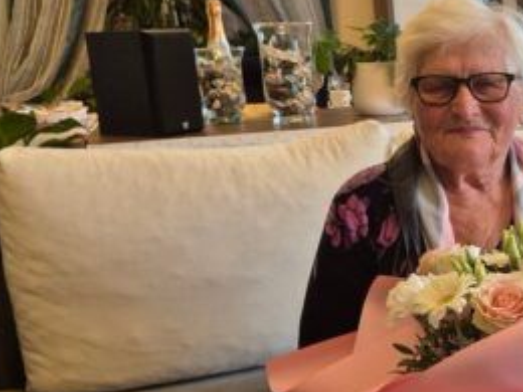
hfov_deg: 33.5
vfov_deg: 27.5
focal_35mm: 53
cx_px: 507
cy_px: 209
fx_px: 801
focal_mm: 5.4
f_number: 1.8
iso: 320
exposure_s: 1/100
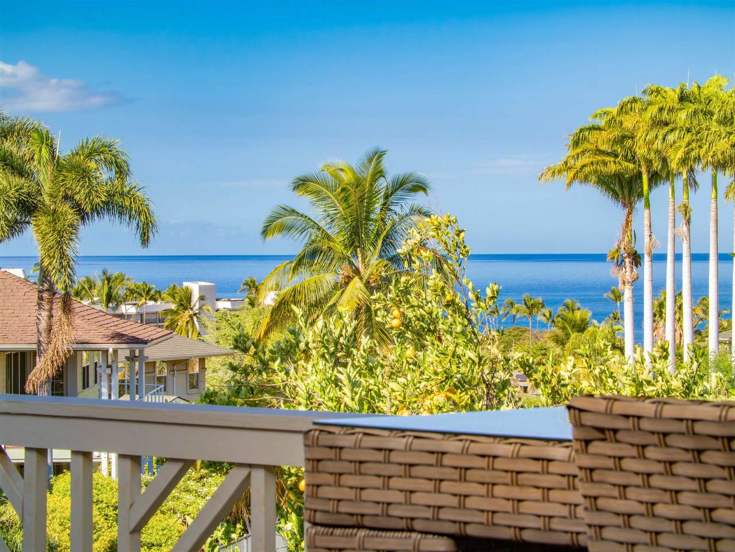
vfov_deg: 12.8
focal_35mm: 116
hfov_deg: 17.0
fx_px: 2464
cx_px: 368
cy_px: 276
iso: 400
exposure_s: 1/30
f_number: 14
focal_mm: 58
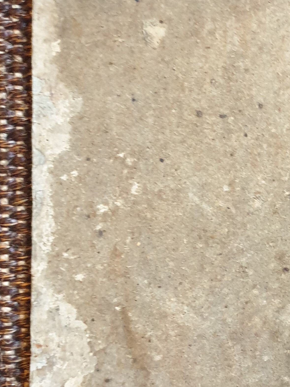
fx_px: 749
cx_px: 330
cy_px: 221
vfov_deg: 28.9
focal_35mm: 67
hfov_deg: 20.7
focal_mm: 4.3
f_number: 1.5
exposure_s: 1/25
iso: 320
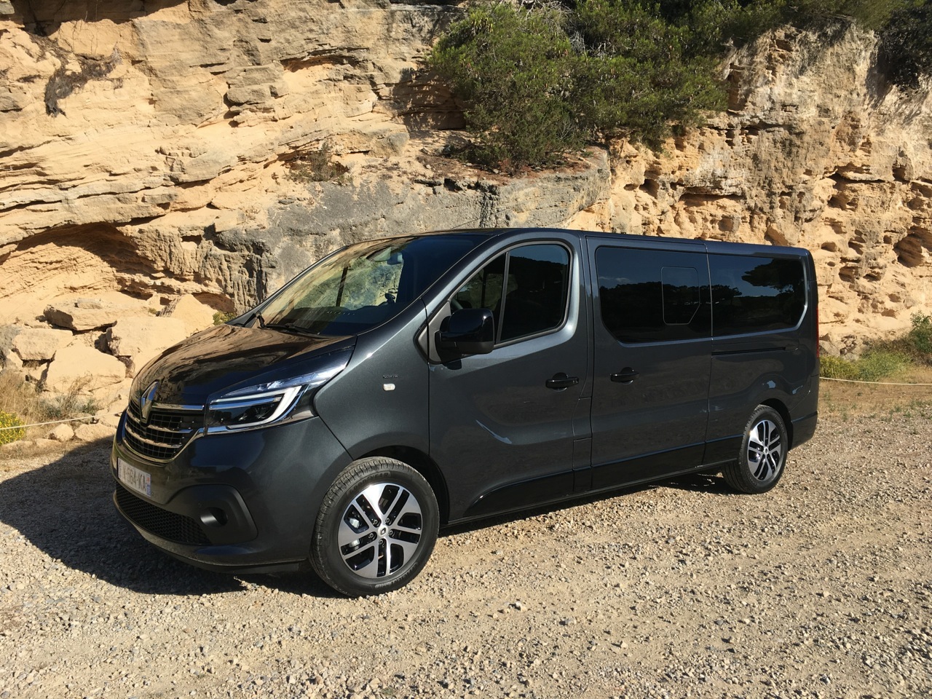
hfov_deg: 61.7
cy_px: 350
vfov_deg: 48.2
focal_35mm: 29
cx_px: 466
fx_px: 781
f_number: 2.2
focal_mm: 4.15
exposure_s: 1/1183
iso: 25
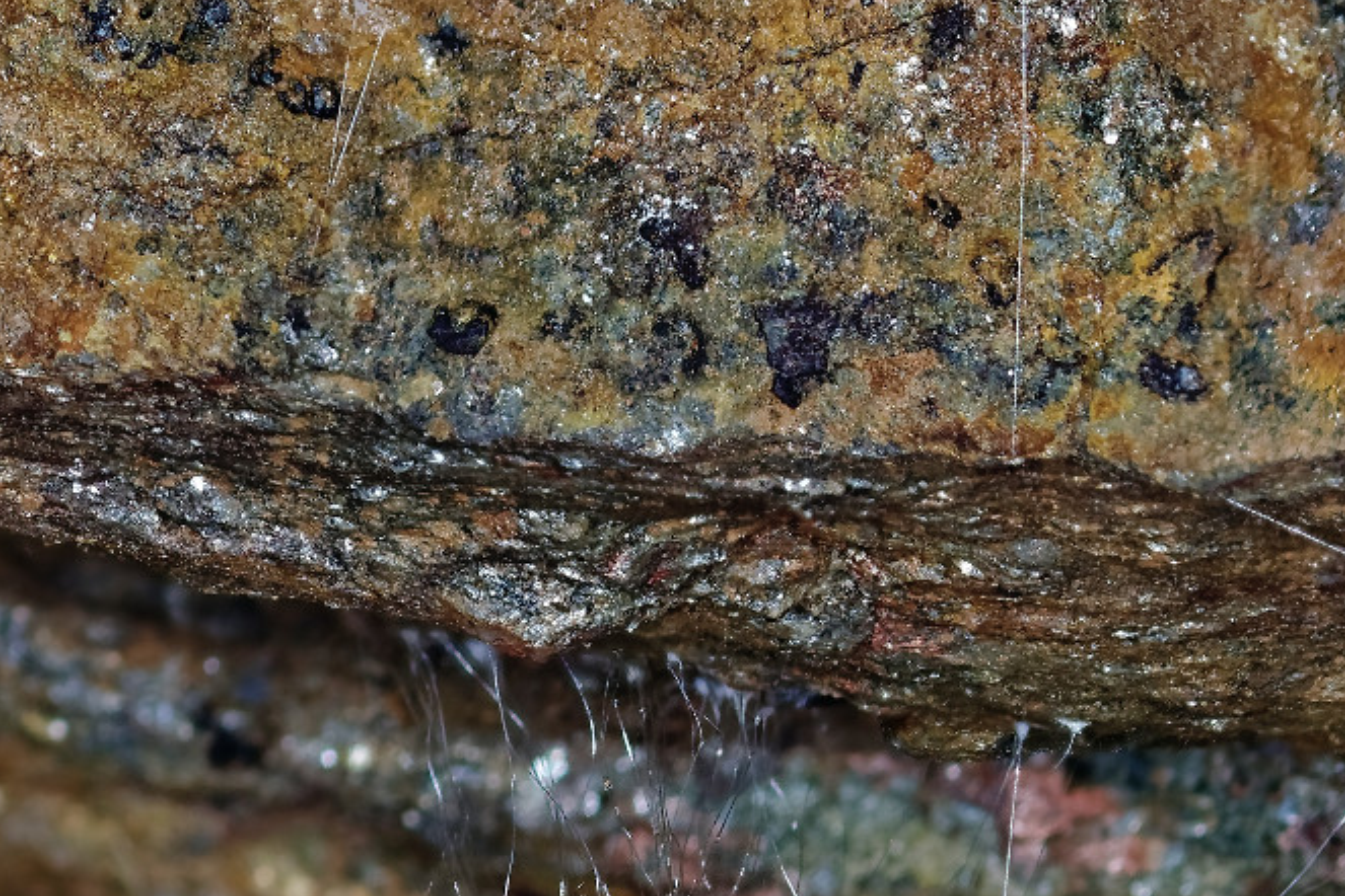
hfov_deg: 4.3
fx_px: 18119
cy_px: 1363
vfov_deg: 2.8
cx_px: 674
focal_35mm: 485
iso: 800
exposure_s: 1/60
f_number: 5.6
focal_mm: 105
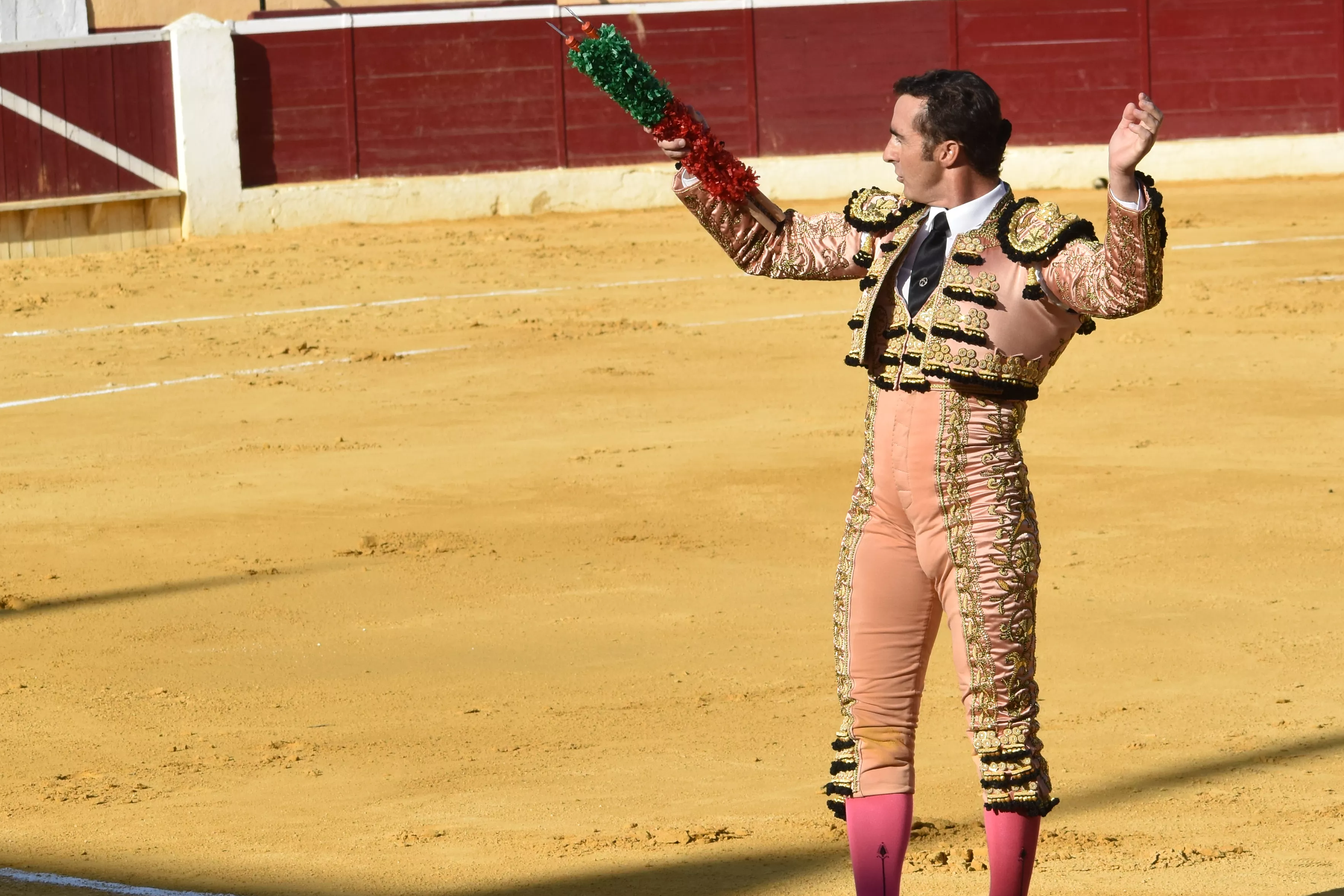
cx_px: 891
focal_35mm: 178
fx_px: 6645
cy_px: 456
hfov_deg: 11.5
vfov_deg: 7.7
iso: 400
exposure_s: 1/1250
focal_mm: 70
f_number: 9
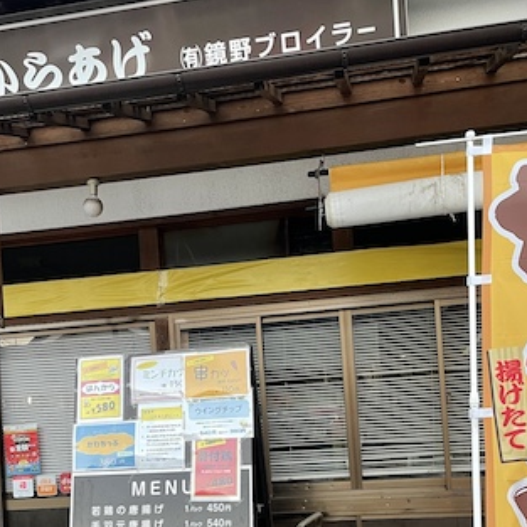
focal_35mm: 47
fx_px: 810
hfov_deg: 36.0
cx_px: 236
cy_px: 414
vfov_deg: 35.0
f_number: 1.6
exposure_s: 1/87
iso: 125
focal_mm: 4.2
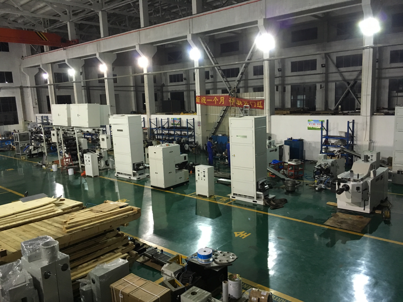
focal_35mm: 29
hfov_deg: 61.7
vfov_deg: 48.2
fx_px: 338
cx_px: 202
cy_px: 151
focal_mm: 4.15
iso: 250
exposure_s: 1/33
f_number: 2.2
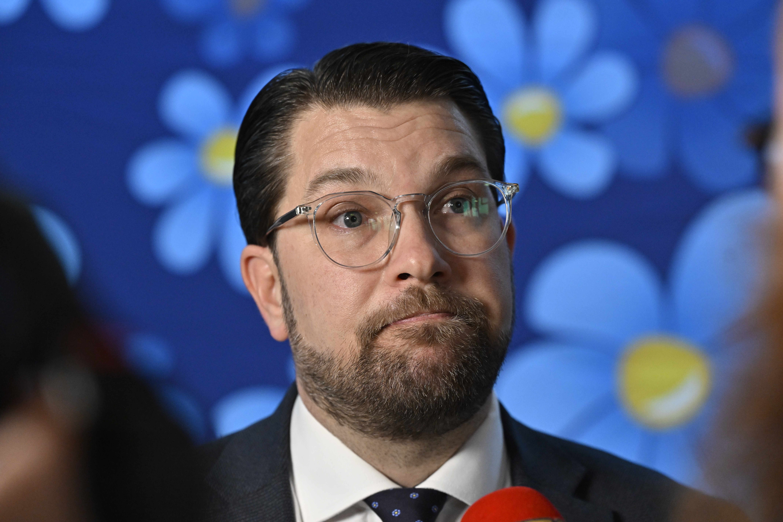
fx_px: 2392
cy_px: 261
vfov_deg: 12.5
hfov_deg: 18.6
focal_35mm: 110
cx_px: 392
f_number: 4
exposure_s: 1/400
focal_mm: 110
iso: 4000
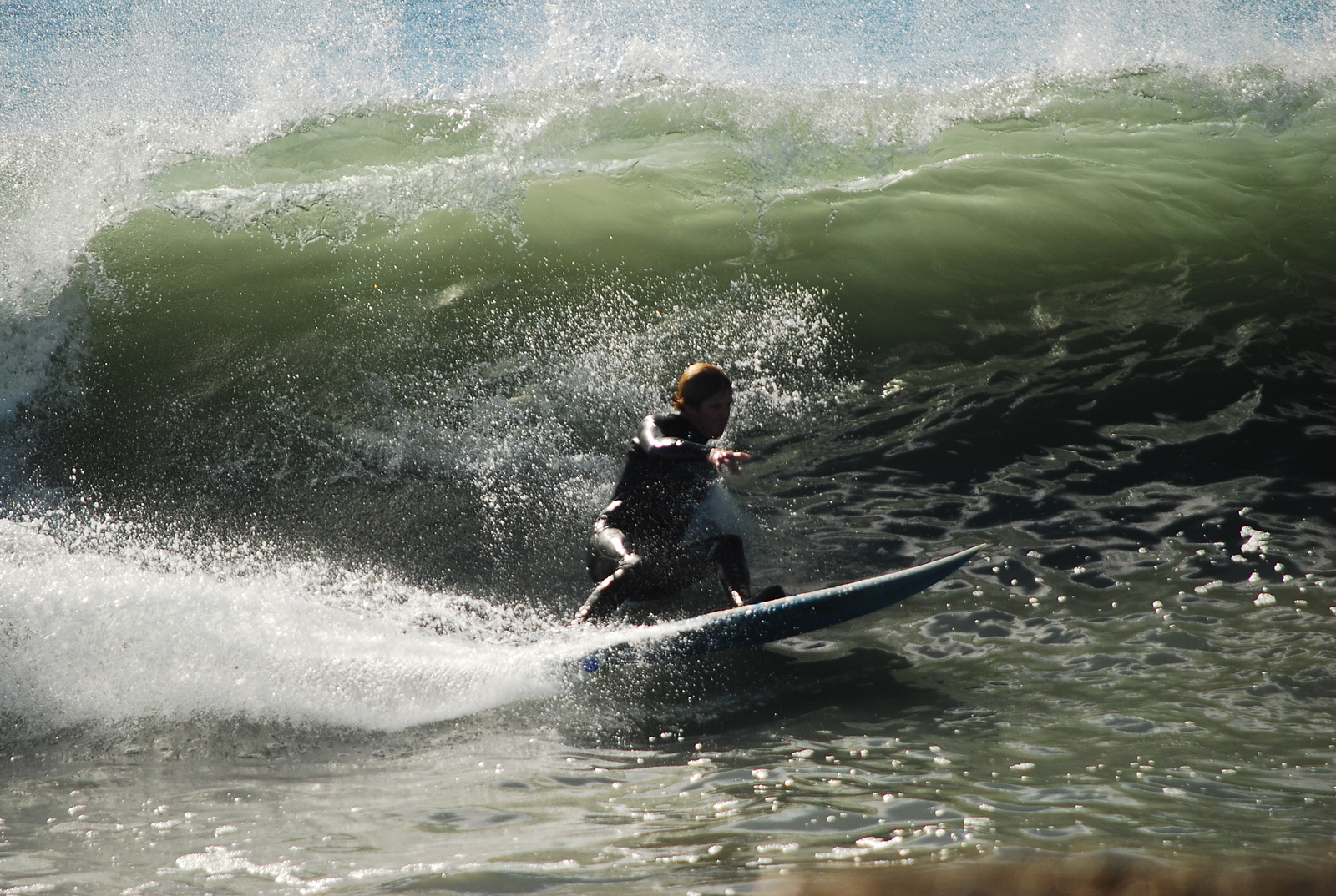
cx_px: 668
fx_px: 11156
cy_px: 448
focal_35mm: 300
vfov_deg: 4.6
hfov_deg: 6.9
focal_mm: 200
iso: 200
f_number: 5.6
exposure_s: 1/1250
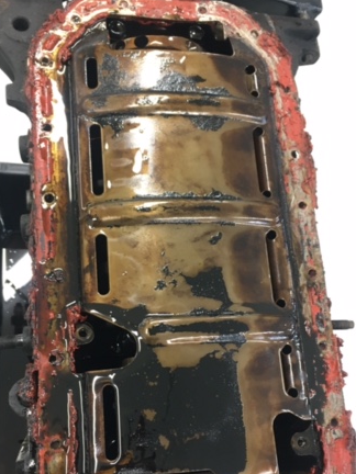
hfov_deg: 33.6
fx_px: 590
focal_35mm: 43
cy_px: 274
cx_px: 173
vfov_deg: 43.7
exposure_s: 1/33
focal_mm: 4.15
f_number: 2.2
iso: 125
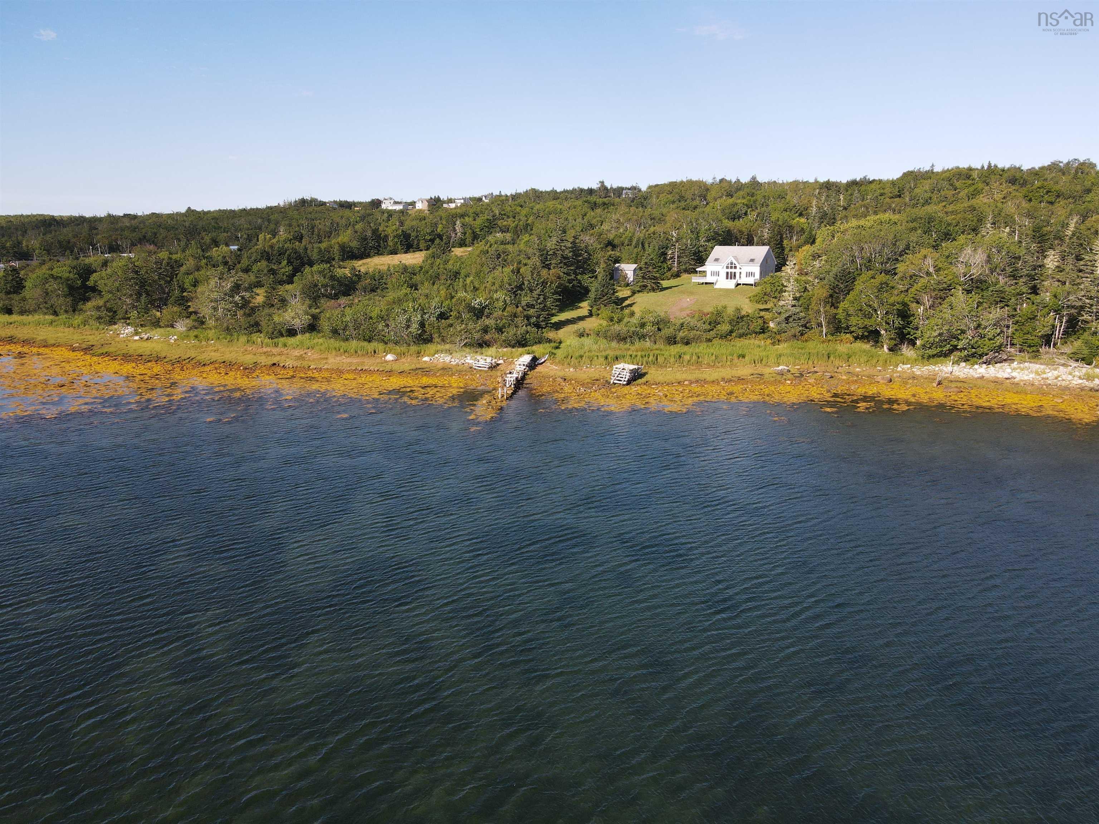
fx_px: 762
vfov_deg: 56.8
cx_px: 550
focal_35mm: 24
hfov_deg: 71.6
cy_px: 412
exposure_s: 1/400
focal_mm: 4.5
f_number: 2.8
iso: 100
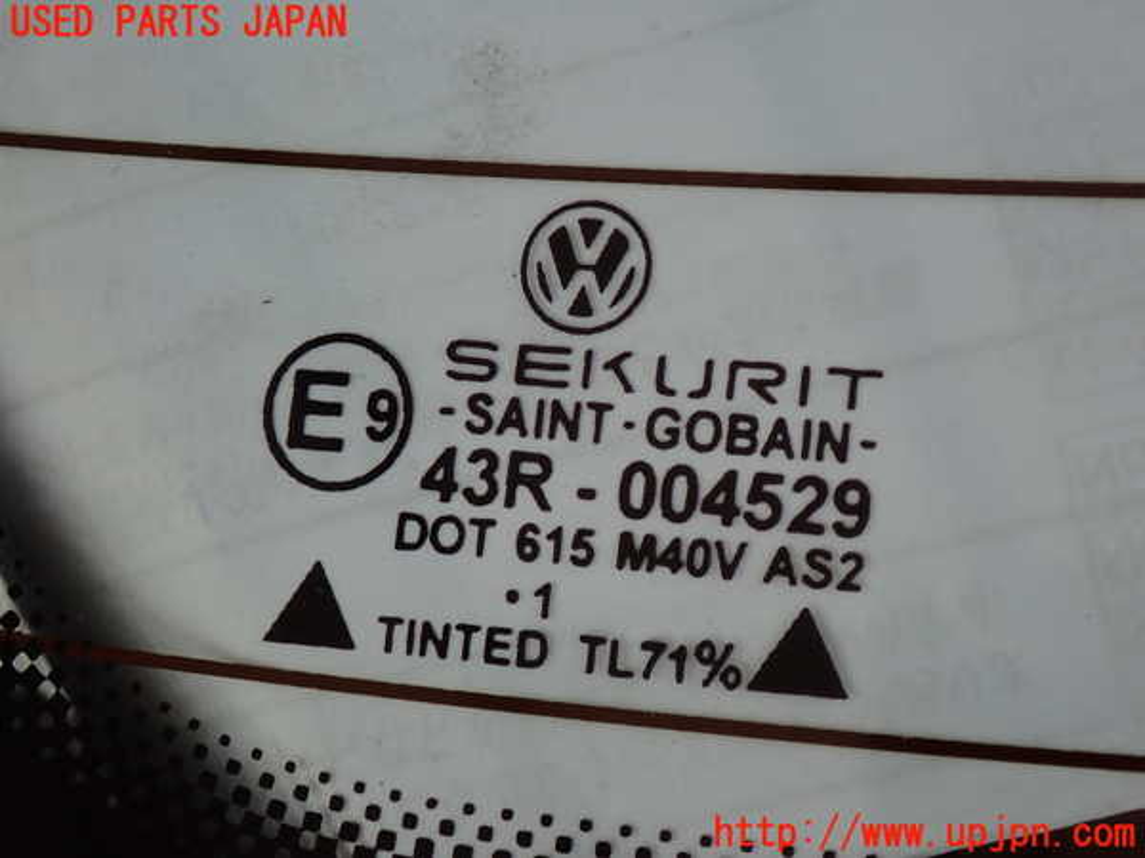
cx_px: 572
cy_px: 429
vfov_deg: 14.8
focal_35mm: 100
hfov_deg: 19.6
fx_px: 3308
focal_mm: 18
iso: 200
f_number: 4.9
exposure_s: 1/125
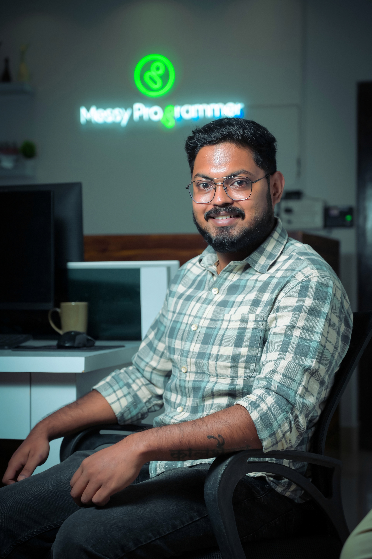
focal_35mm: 68
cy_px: 280
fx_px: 1055
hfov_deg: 20.0
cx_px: 186
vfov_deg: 29.7
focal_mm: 68
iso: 250
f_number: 4
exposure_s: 1/400
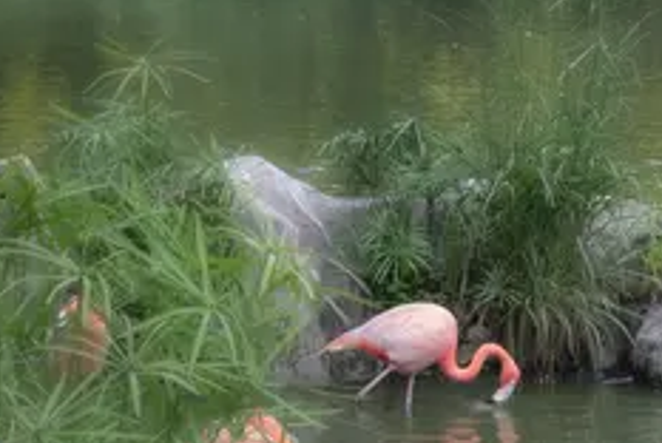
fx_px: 4437
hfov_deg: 8.4
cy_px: 310
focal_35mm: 241
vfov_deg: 5.7
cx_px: 864
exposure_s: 1/50
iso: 250
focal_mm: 50
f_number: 13
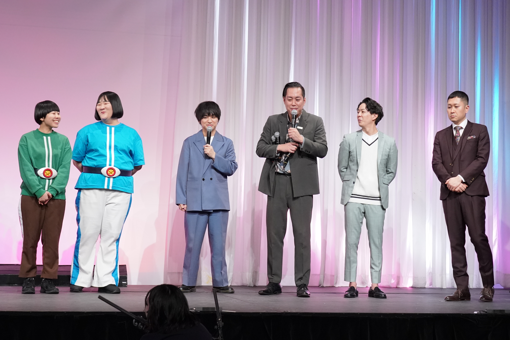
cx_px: 255
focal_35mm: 63
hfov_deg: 31.9
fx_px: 892
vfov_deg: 21.6
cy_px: 170
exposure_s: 1/200
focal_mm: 42
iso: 5000
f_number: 5.6
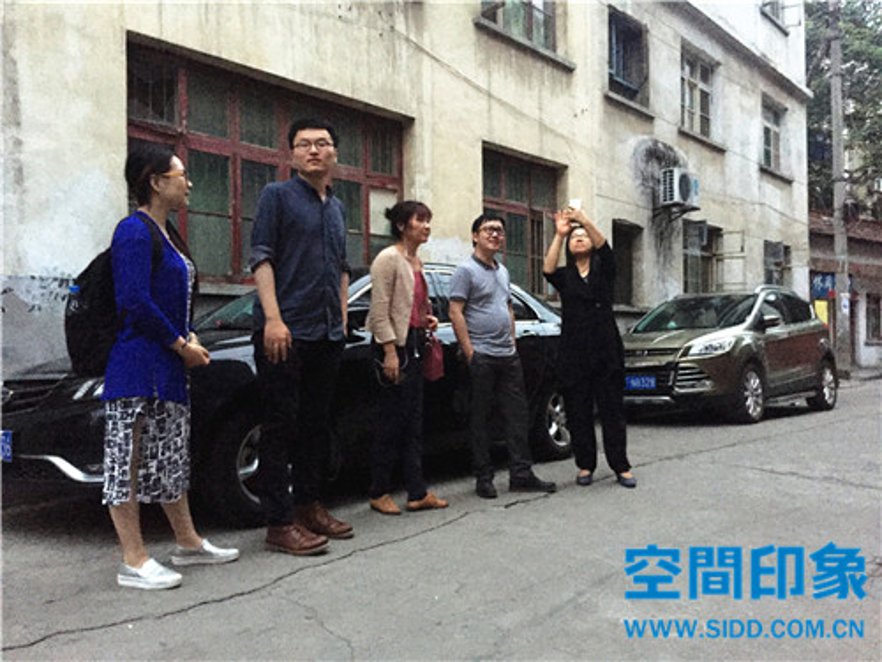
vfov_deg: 48.2
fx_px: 739
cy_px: 331
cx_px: 441
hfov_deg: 61.7
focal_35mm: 29
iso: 800
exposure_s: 1/17
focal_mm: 4.15
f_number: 2.2
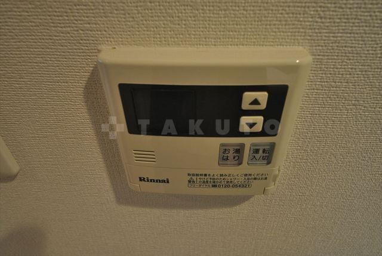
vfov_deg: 53.3
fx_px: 255
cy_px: 128
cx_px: 191
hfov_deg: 73.7
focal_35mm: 24
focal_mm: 16
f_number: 5.6
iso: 400
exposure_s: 1/13
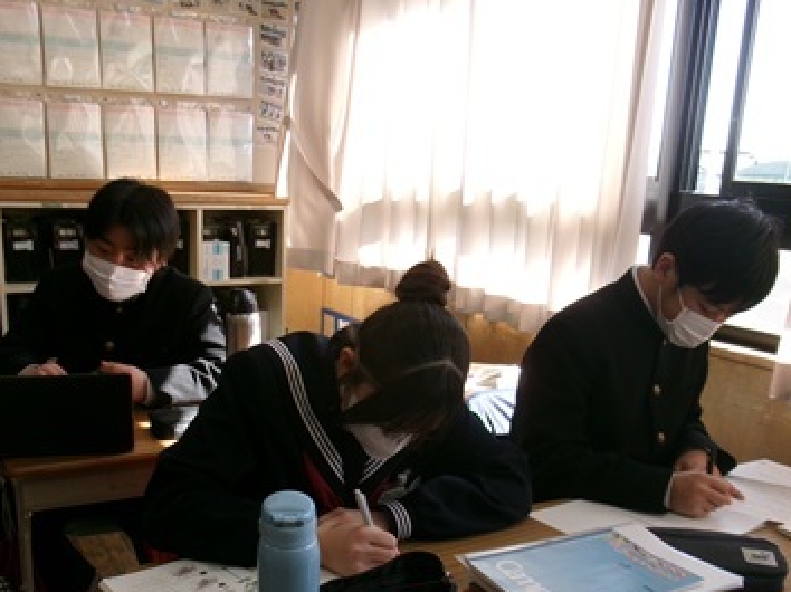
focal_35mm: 38
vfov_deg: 37.3
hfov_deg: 49.0
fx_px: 868
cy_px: 398
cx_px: 382
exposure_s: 1/100
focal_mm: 5.1
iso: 100
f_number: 3.9
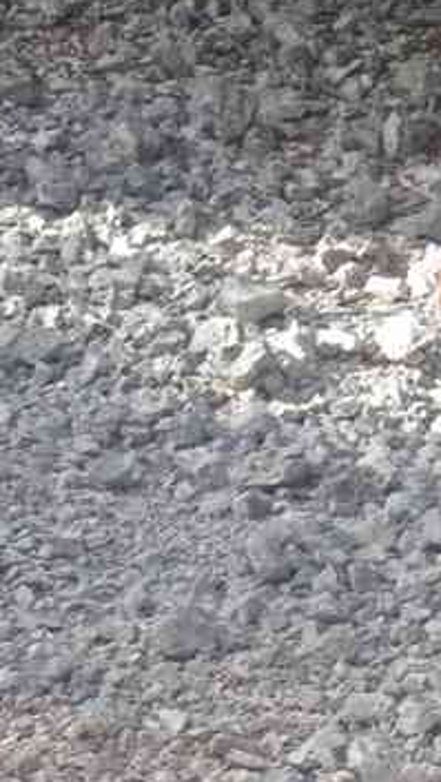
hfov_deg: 4.9
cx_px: 681
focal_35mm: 244
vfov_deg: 8.8
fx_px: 5074
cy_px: 160
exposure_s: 1/100
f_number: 9
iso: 800
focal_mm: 55
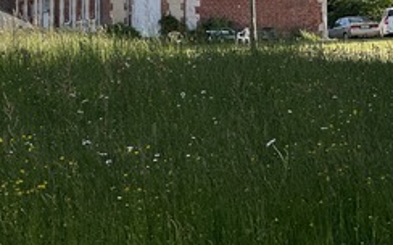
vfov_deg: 6.5
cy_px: -66
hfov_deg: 10.4
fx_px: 2151
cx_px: 193
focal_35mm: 201
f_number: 2.8
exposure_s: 1/861
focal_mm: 9
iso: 32
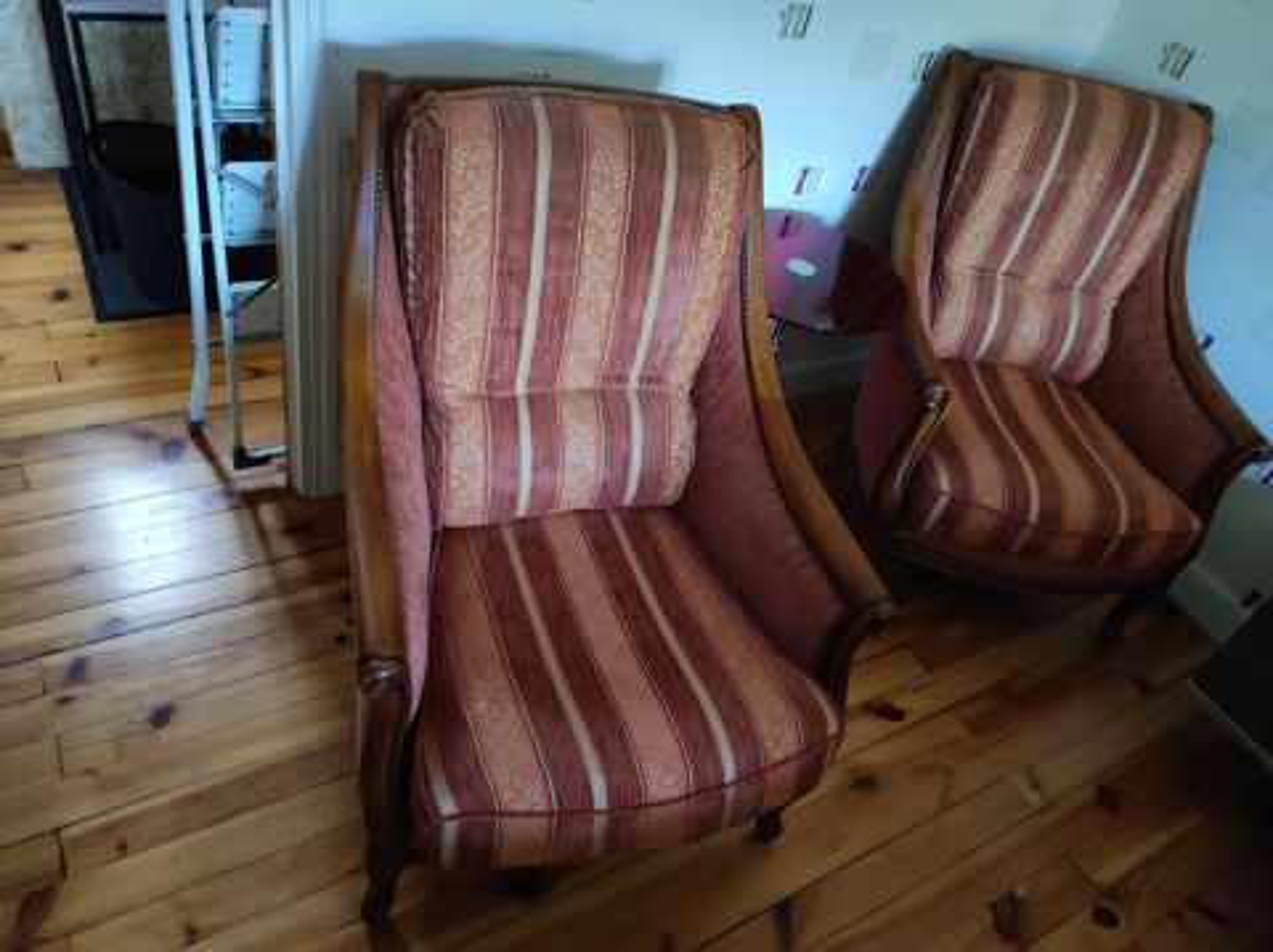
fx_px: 918
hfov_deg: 69.4
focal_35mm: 25
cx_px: 636
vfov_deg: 54.8
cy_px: 476
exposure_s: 1/17
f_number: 1.79
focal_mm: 4.7
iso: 1930
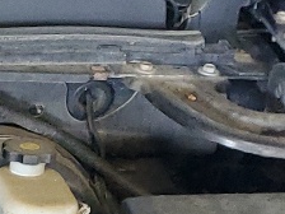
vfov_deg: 7.8
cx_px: -407
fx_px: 1531
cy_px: 366
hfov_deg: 9.4
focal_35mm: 186
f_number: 1.5
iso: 178
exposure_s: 1/60.2
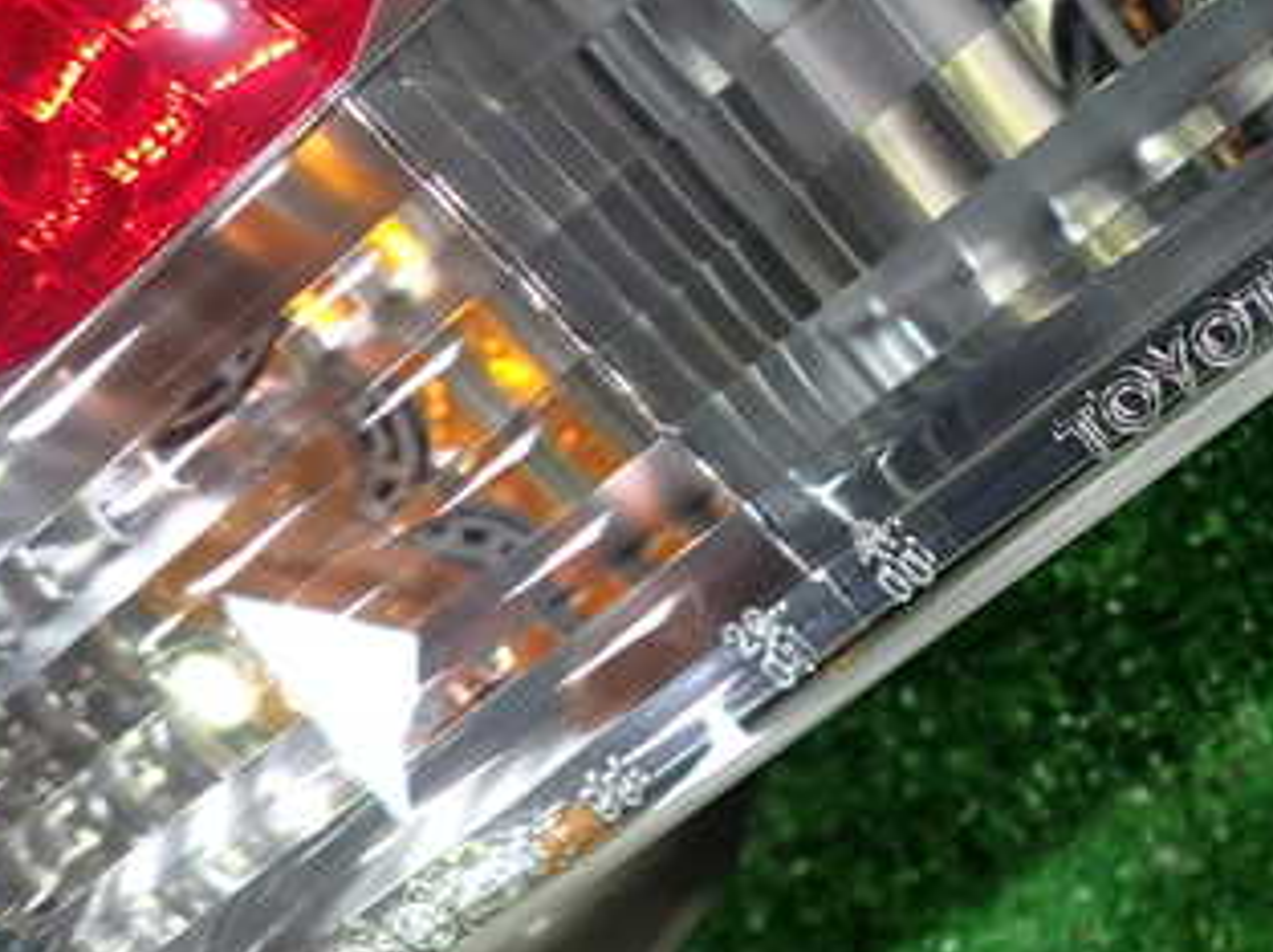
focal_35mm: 48
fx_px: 1763
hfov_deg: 37.0
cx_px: 1163
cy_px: 293
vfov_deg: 29.9
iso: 250
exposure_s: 1/30
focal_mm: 4.5
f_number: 2
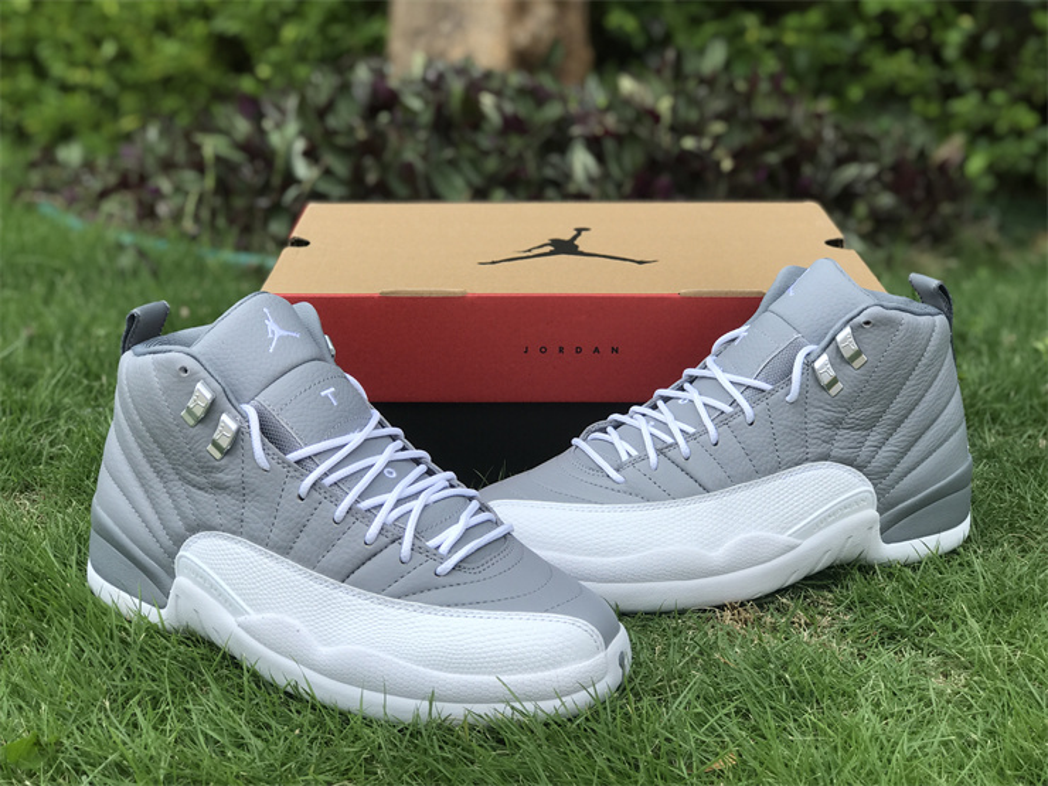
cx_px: 524
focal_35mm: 57
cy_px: 393
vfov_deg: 25.7
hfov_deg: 33.8
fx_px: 1726
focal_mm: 6.6
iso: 20
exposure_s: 1/269
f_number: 2.8
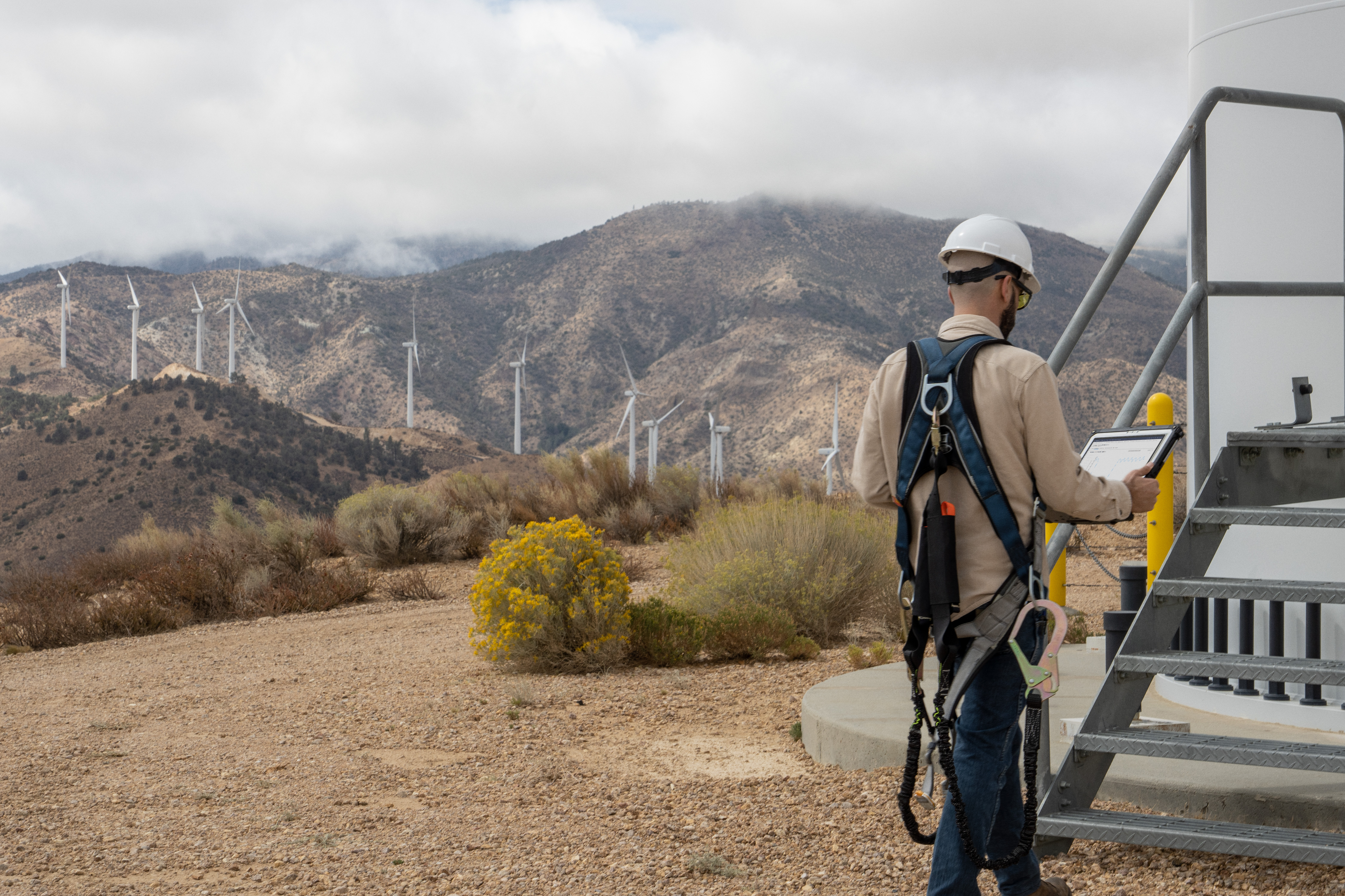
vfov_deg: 16.6
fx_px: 3063
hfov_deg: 24.7
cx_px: 763
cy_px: 396
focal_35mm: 82
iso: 50
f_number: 10
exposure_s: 1/160
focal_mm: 54
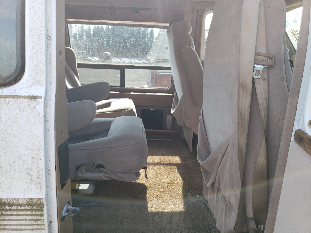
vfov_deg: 53.1
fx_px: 234
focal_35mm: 26
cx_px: 156
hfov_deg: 67.3
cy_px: 116
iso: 50
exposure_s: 1/500
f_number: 1.5
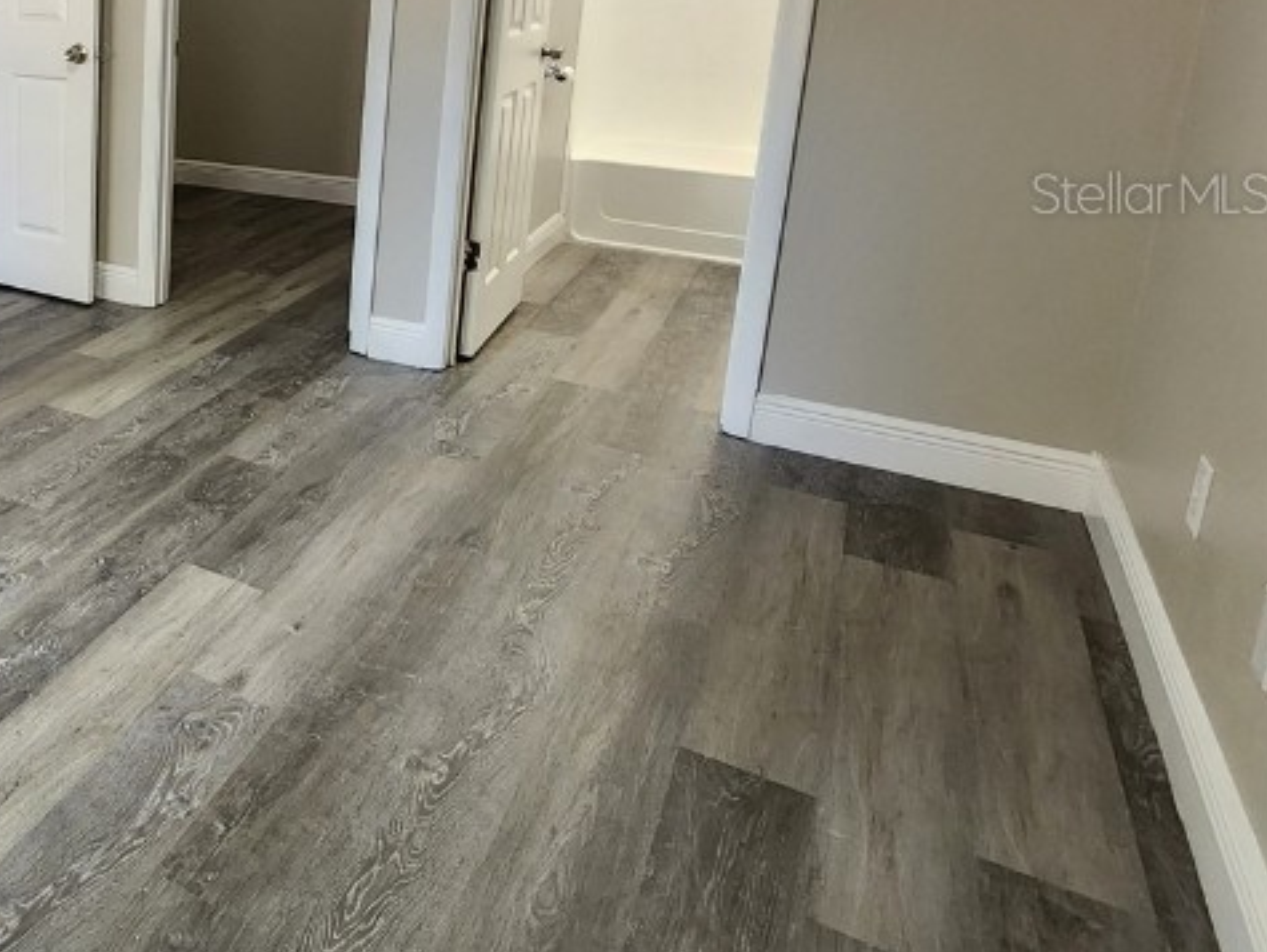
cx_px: -83
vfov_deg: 47.2
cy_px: 192
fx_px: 1026
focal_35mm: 28
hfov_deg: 48.2
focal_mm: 2.2
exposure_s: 1/60
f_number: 2.2
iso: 250
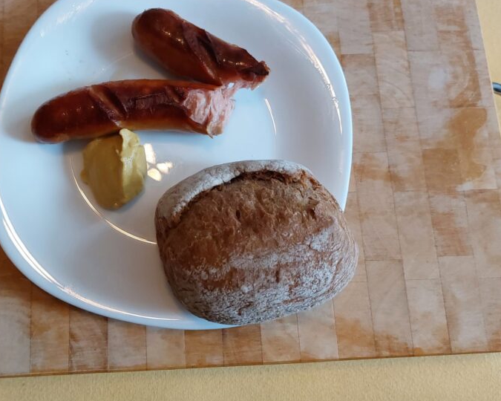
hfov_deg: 48.5
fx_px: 549
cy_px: 157
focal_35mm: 37
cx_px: 182
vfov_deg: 39.9
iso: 320
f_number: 1.8
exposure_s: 1/100
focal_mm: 5.23
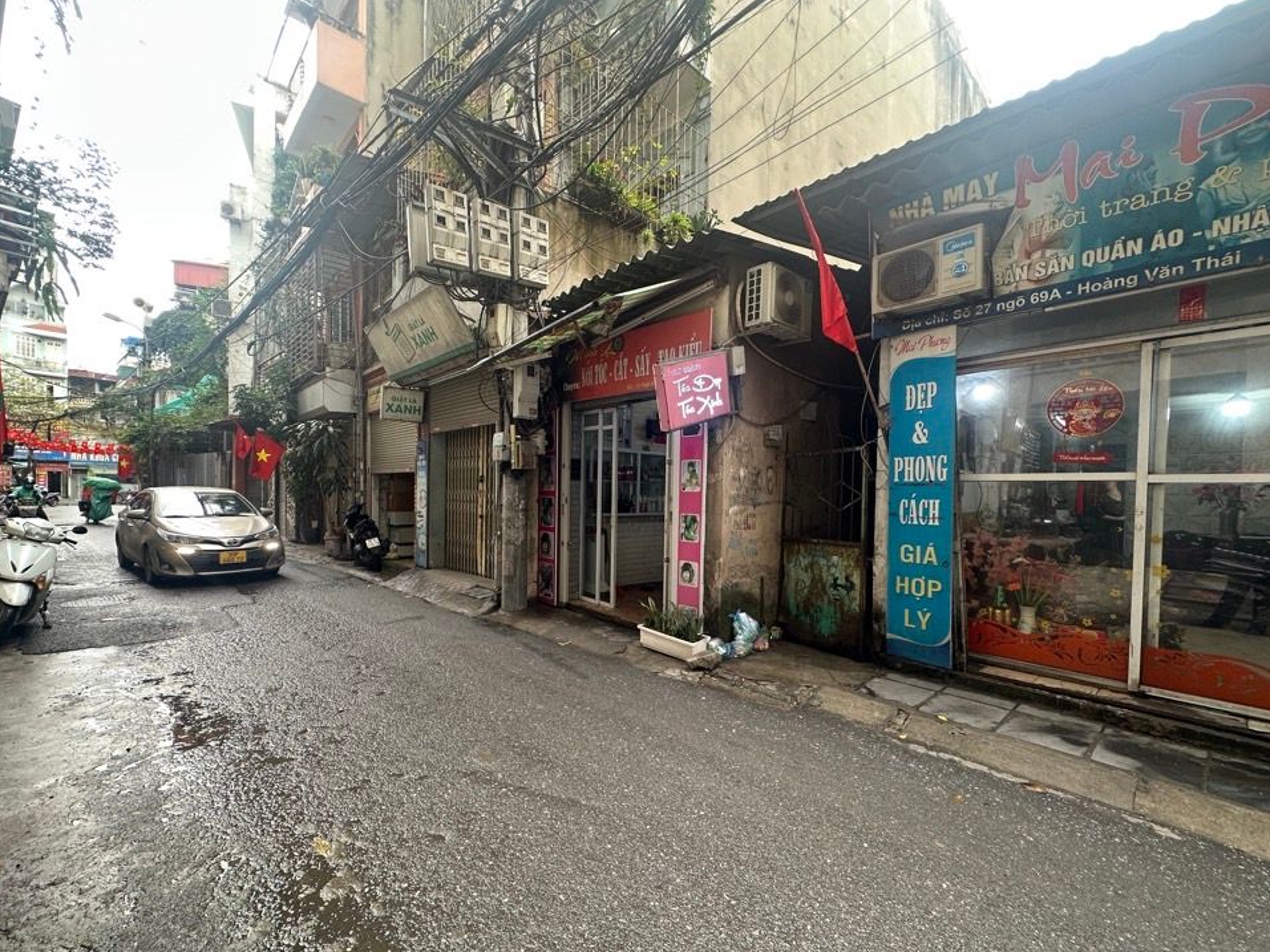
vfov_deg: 81.7
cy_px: 506
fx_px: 550
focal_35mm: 15
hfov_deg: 98.1
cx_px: 607
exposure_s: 1/84
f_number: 2.2
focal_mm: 2.22
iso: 100
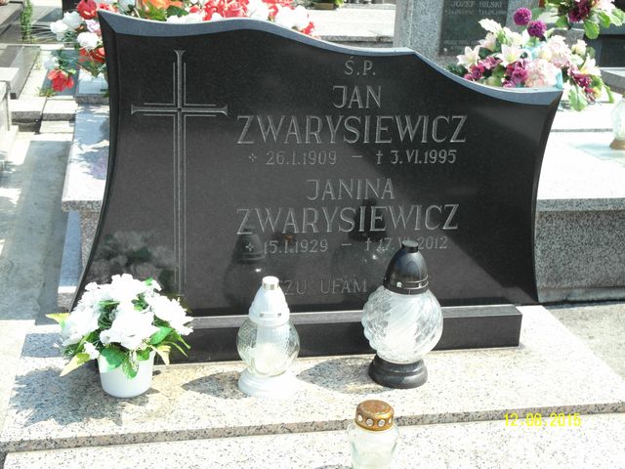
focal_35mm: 57
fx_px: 1029
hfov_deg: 33.8
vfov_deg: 25.7
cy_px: 234
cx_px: 312
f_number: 4.6
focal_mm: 12.3
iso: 80
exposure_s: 1/180
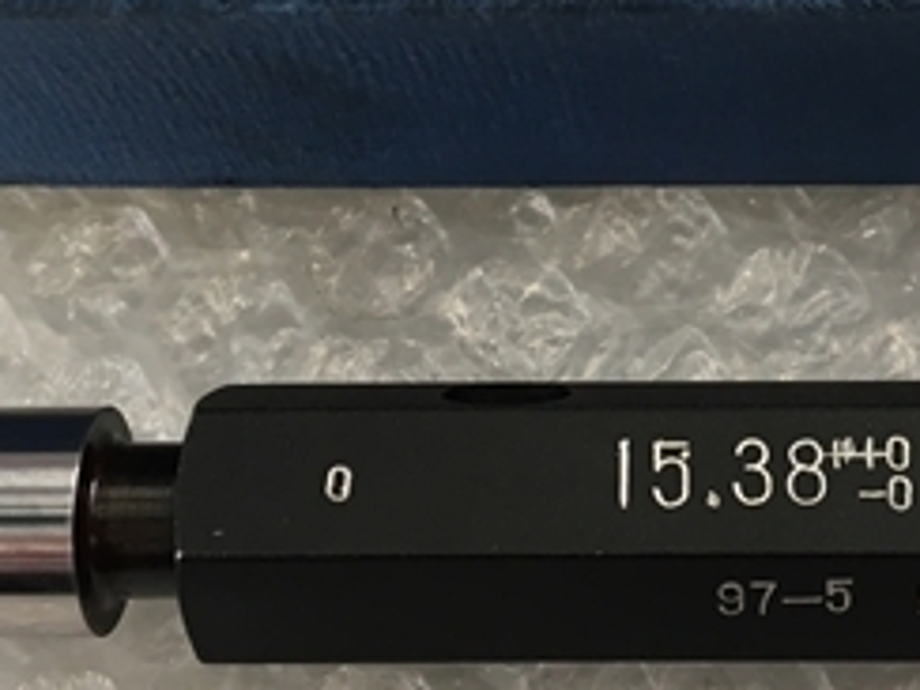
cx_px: 682
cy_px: 271
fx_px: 2020
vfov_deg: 19.4
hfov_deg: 25.4
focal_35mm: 76
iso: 25
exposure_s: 1/30
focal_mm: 4.15
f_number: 2.2
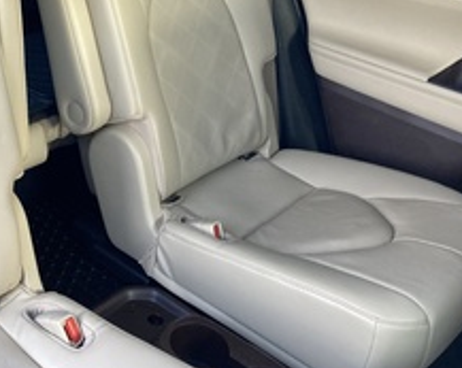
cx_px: 45
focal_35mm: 53
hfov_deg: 33.5
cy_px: 54
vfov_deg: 27.7
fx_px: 724
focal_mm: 3.99
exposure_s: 1/121
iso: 80
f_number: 1.8
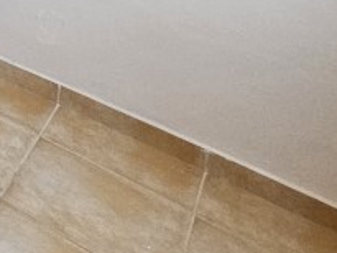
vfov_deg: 14.6
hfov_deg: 16.1
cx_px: -437
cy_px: -353
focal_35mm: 65
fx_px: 633
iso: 250
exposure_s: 1/100
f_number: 2.2
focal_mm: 2.2
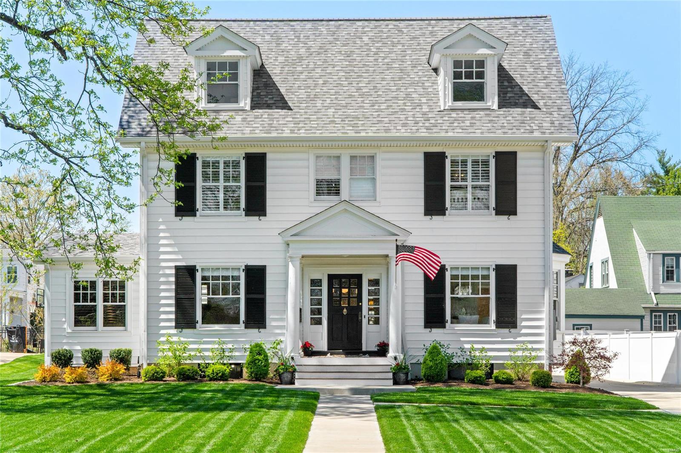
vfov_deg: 22.6
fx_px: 1135
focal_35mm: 60
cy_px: 226
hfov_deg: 33.4
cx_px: 340
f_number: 8
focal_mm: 40
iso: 400
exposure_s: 1/800
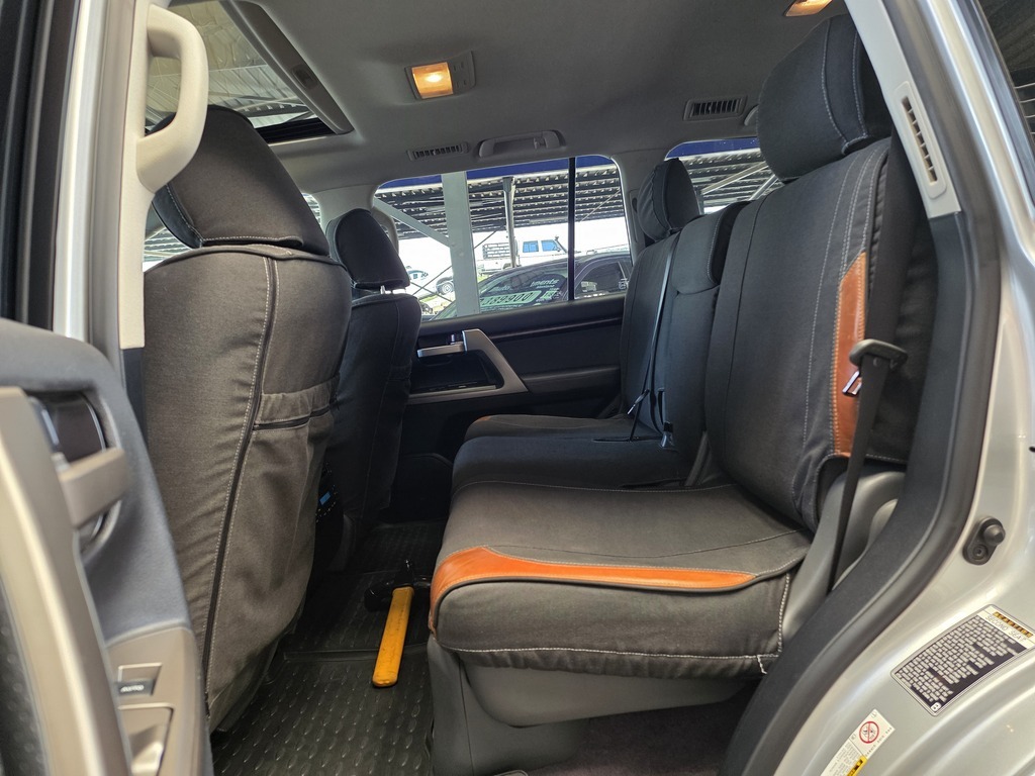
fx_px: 688
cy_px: 388
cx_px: 518
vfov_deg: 58.9
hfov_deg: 73.9
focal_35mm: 23
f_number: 1.7
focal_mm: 6.25
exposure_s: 1/100
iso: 160
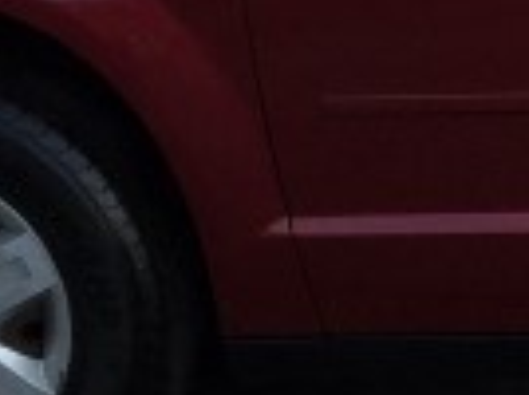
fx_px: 3387
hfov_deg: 8.3
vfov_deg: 6.6
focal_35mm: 222
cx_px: 1196
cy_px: -205
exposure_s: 1/190
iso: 32
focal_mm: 4.15
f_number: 2.2
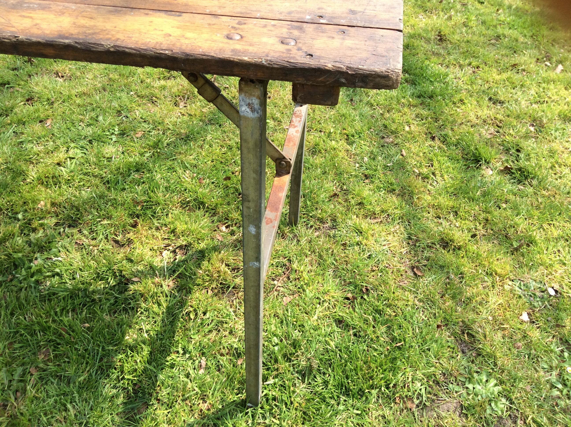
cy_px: 214
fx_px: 527
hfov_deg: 56.9
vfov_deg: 44.1
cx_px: 286
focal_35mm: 32
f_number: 2.4
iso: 32
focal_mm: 3.3
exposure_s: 1/400
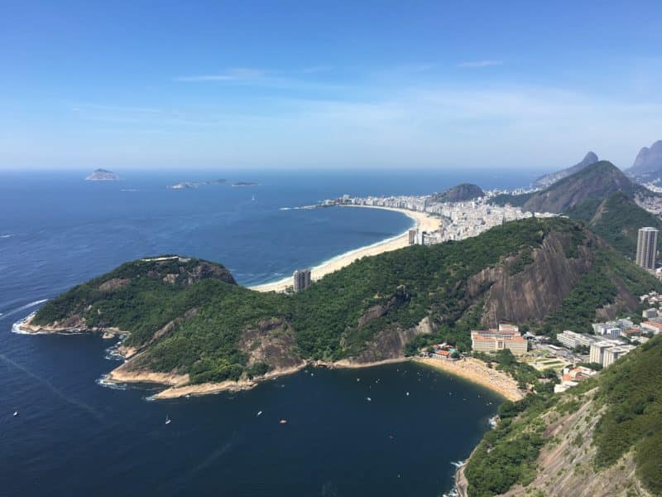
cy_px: 248
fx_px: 555
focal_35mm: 29
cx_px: 331
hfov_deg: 61.7
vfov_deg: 48.2
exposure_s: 1/1425
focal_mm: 4.15
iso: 25
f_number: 2.2
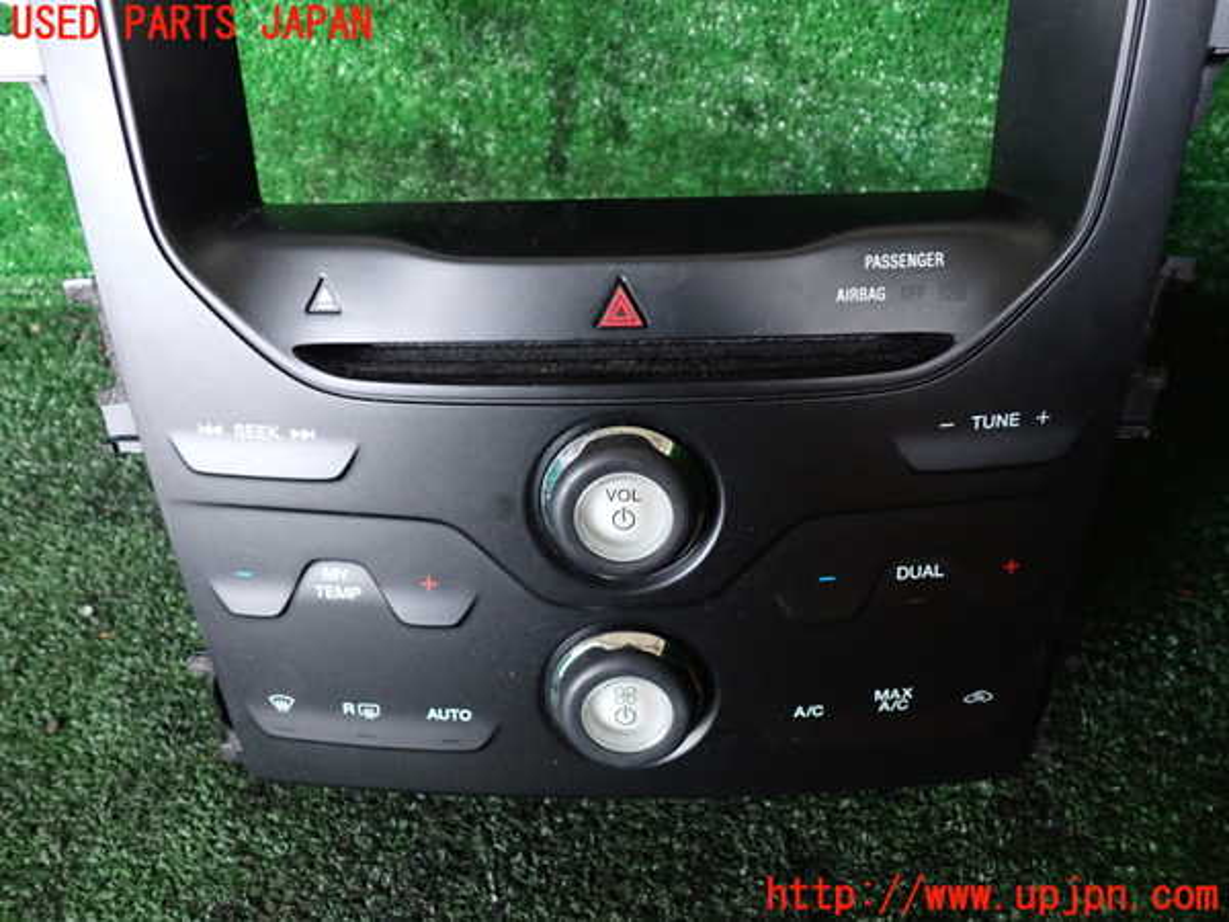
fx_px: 1065
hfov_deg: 60.0
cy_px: 461
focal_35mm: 30
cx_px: 614
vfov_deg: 46.8
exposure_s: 1/15
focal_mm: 5.4
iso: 800
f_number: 2.3
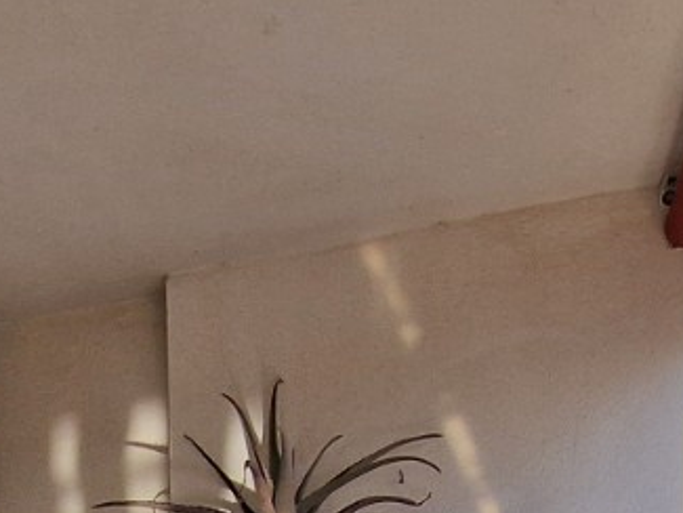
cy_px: 1142
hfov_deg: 28.4
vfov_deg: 15.6
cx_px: 4
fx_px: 1263
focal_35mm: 64
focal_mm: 2.2
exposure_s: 1/1208
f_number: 2.2
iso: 50
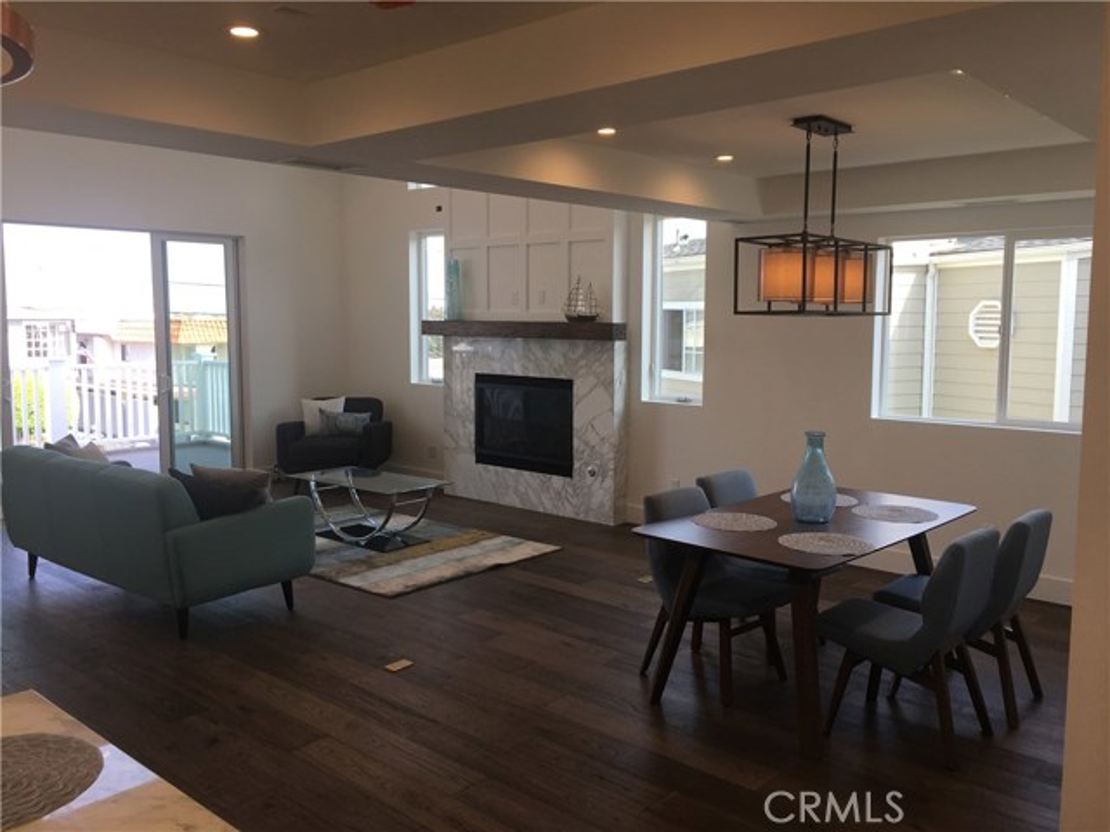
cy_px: 416
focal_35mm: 29
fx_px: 930
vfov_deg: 48.2
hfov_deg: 61.7
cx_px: 555
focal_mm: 4.15
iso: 25
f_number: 2.2
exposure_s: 1/125
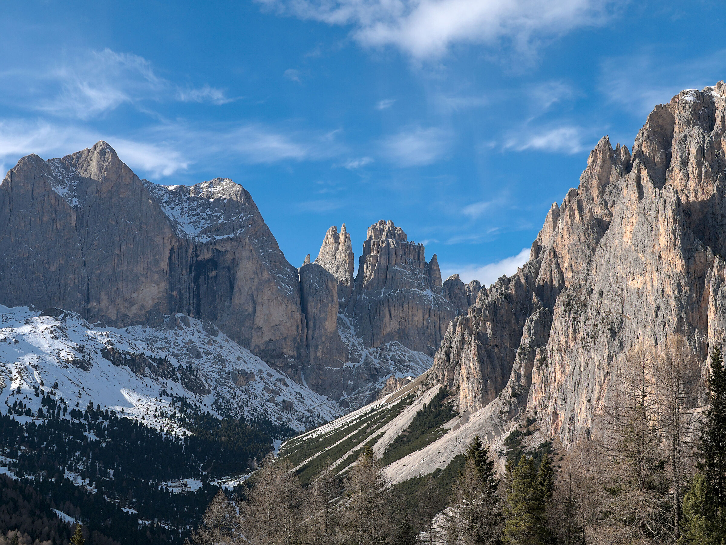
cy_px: 272
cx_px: 363
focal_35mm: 64
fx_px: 1343
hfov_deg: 30.2
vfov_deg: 23.0
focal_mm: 32
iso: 200
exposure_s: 1/400
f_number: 9
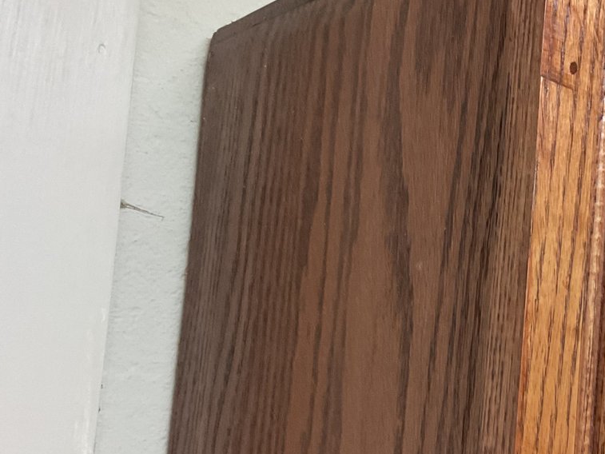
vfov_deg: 25.2
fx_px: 1014
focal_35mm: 58
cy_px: 273
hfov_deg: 32.2
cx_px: 496
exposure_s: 1/60
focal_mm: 3
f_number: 1.8
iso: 250
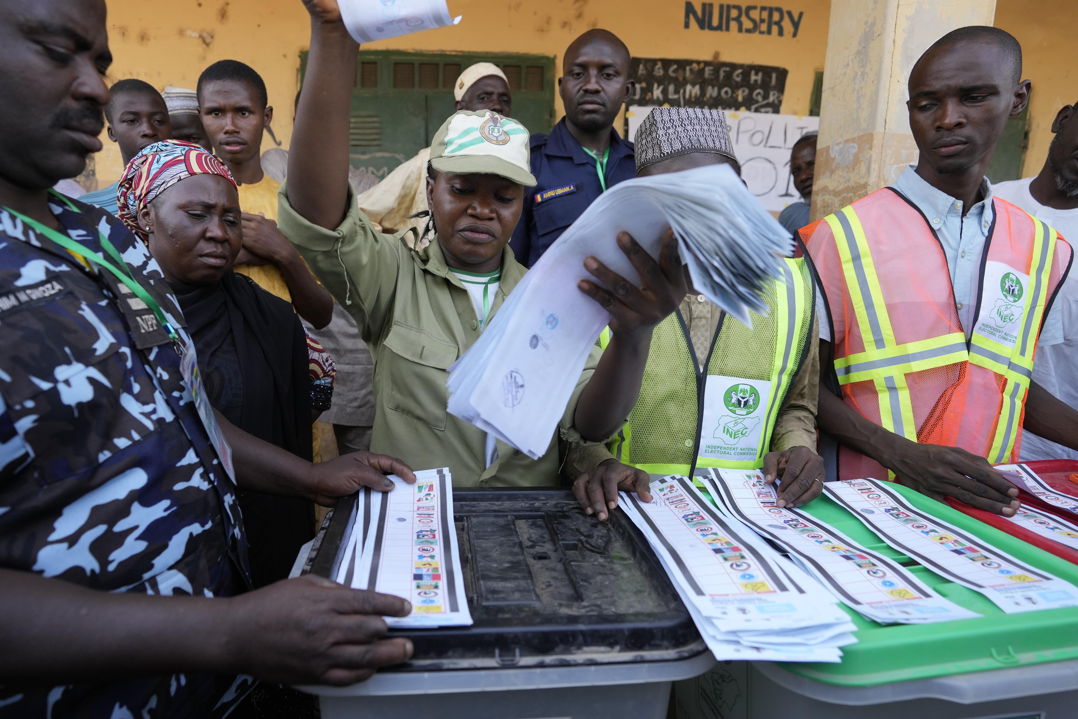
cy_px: 374
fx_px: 629
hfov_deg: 81.1
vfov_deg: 59.5
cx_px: 501
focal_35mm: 21
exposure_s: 1/1000
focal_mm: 17
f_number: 2.8
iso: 500
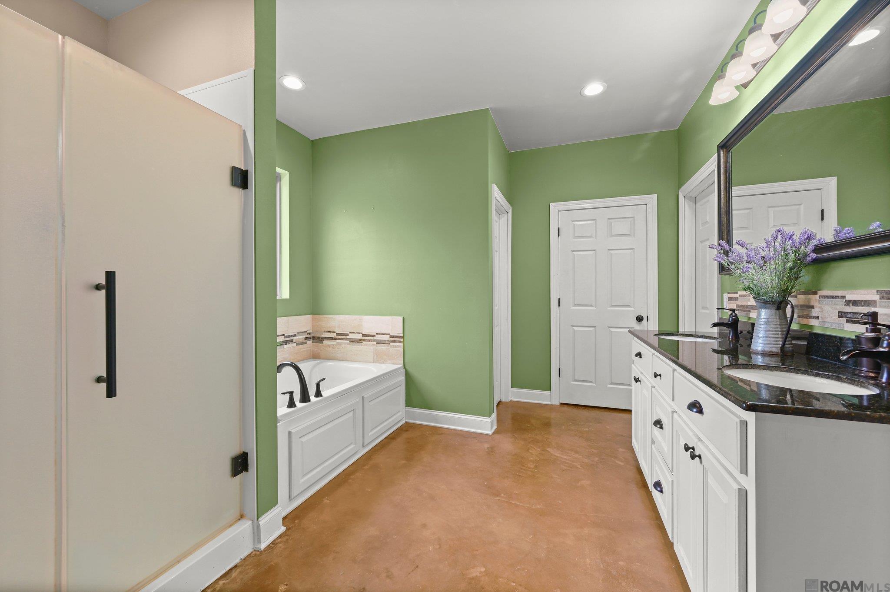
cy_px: 296
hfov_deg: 104.3
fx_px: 346
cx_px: 445
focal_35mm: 14
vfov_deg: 81.1
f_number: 10
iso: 200
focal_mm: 14
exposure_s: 1/3
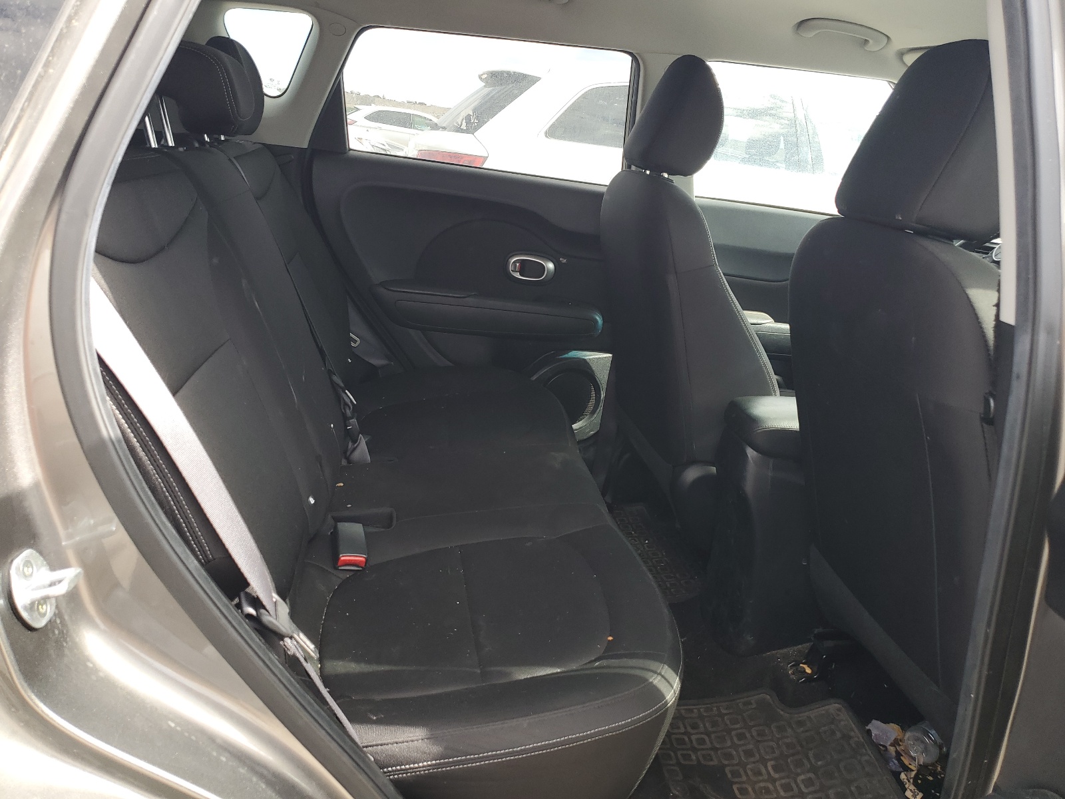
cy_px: 400
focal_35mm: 26
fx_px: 800
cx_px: 532
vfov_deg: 53.1
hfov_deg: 67.3
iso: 50
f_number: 1.5
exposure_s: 1/256
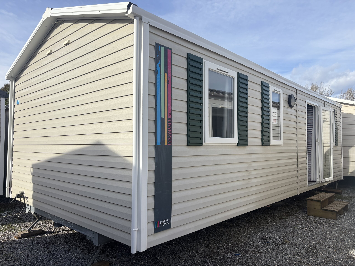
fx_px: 267
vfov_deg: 53.1
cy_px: 133
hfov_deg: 67.3
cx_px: 178
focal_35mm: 26
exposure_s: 1/3788
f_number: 1.6
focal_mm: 5.96
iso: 50
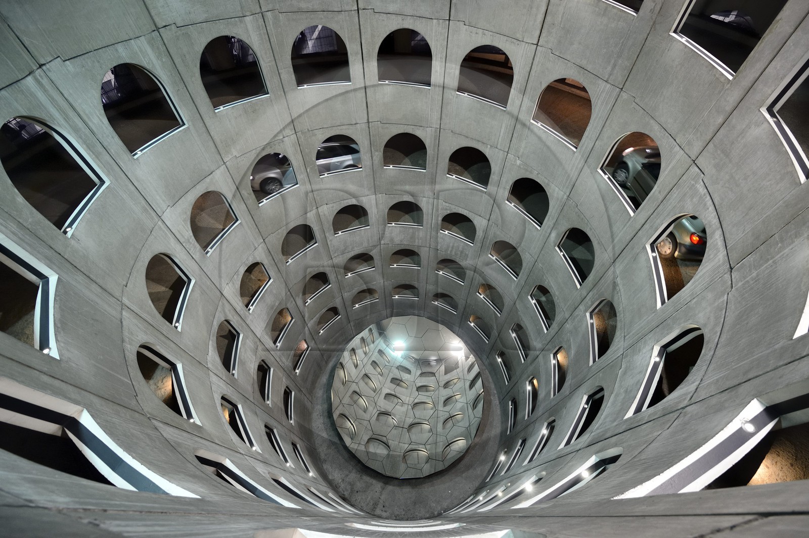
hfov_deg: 104.3
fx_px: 314
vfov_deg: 81.1
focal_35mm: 14
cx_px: 404
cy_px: 269
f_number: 3.5
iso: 1600
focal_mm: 14
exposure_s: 1/60
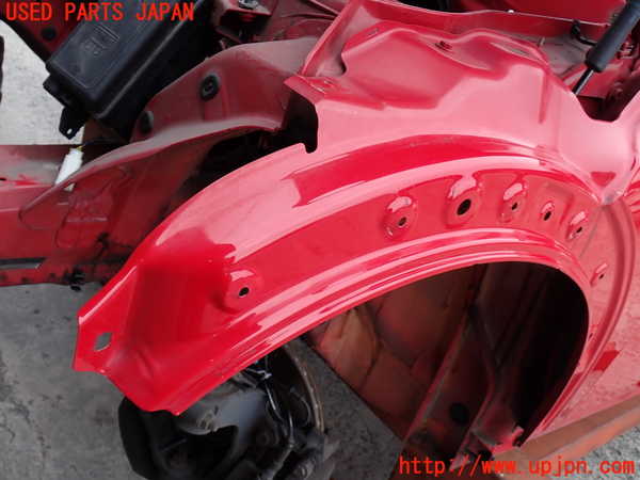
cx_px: 320
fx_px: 758
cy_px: 240
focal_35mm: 41
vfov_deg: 35.1
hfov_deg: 45.8
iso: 100
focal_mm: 7.31
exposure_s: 1/100
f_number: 4
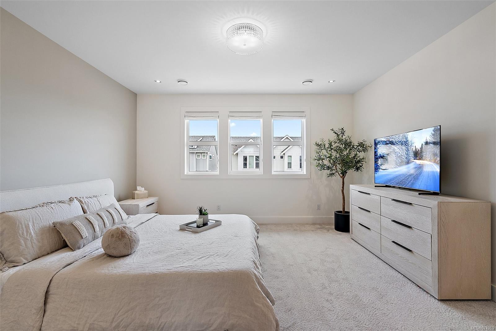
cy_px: 166
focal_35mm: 16
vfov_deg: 73.8
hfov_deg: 96.7
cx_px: 248
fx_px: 221
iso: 320
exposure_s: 1/13
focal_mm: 16
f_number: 7.1
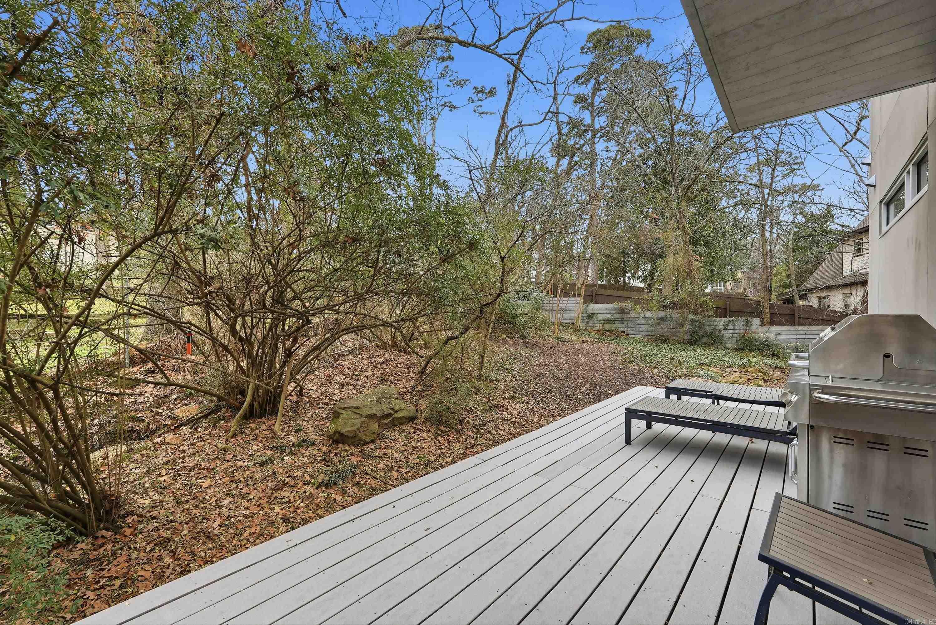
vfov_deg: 73.8
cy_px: 312
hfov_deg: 96.7
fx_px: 416
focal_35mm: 16
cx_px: 468
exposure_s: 1/200
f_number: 9
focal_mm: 16
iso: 250
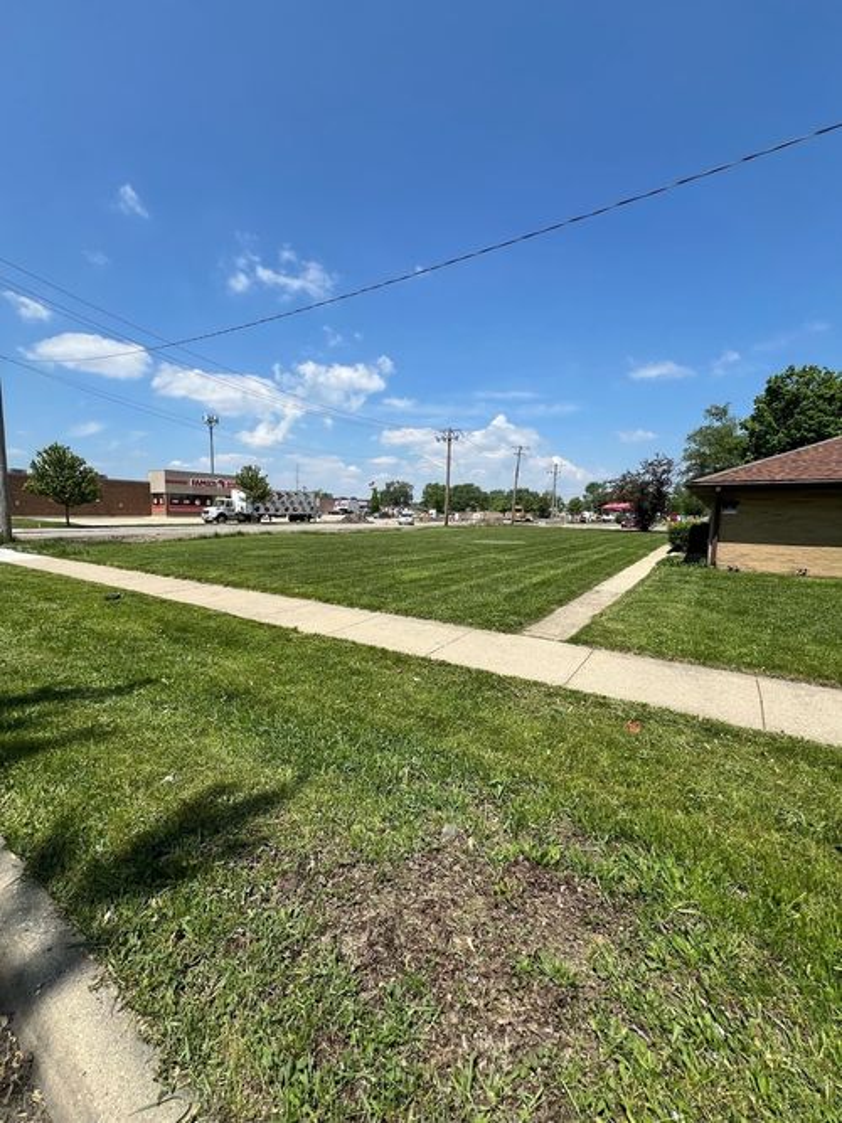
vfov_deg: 106.2
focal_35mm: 13
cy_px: 562
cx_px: 421
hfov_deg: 89.9
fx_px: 422
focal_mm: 1.57
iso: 32
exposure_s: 1/1908
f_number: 1.8
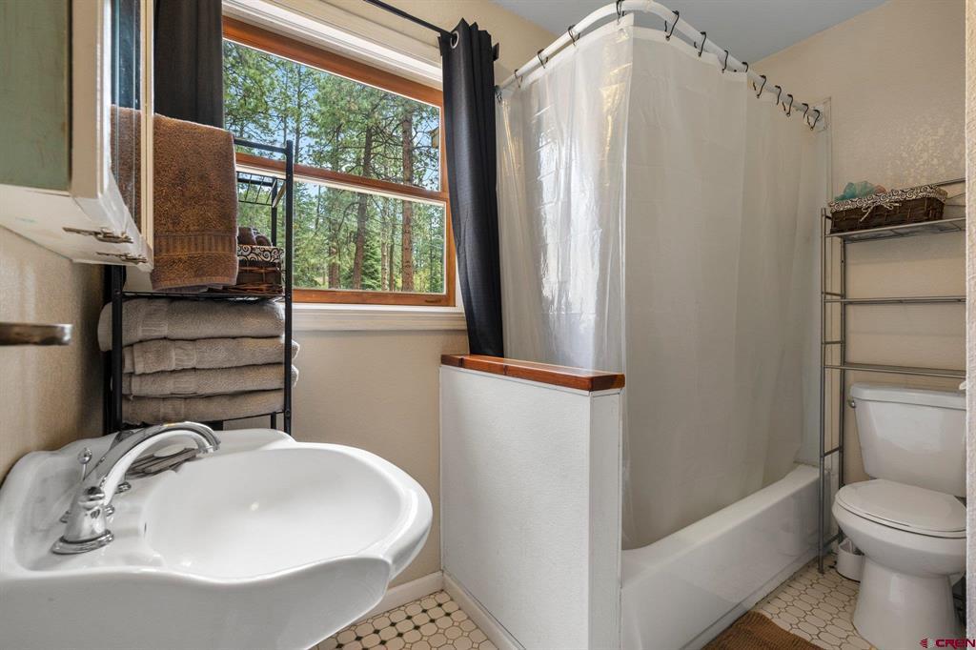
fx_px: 434
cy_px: 325
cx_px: 488
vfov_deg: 73.7
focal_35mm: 16
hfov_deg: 96.8
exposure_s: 1/15
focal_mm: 16
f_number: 8
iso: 400
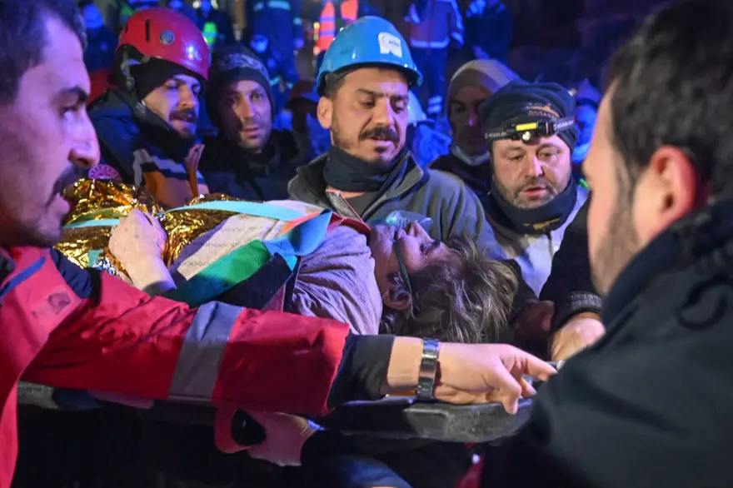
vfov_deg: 53.1
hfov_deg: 73.8
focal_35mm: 24
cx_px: 366
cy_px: 244
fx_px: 488
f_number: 2.8
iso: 6400
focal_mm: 24
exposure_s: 1/125
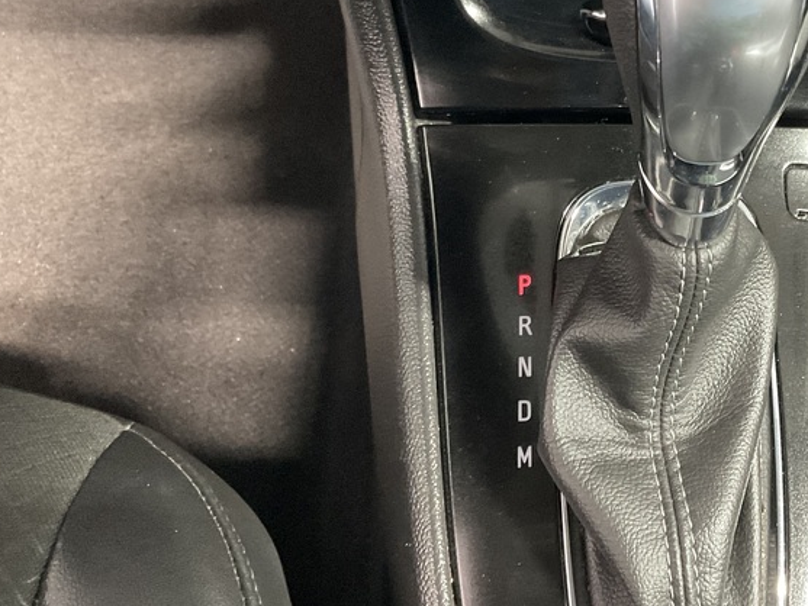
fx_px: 1167
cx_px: 675
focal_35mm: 50
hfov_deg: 36.5
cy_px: 236
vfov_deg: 29.0
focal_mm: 3
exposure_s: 1/30
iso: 500
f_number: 1.8
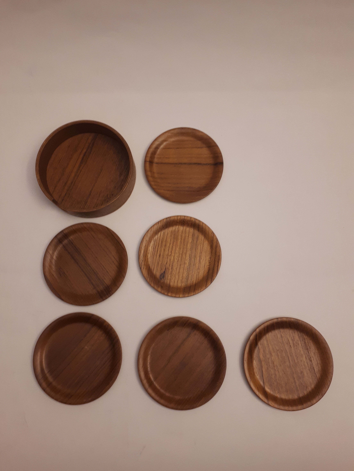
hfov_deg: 51.4
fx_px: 368
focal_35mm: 27
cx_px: 177
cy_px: 236
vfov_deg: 65.3
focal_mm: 3.6
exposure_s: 1/33
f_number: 1.9
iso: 100
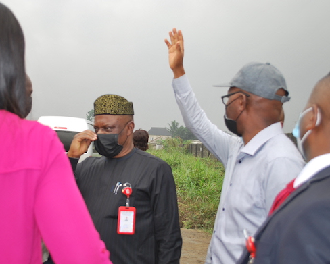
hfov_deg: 38.6
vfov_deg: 31.5
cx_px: 131
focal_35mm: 48
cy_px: 137
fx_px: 469
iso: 100
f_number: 4.2
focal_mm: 26
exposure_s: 1/125
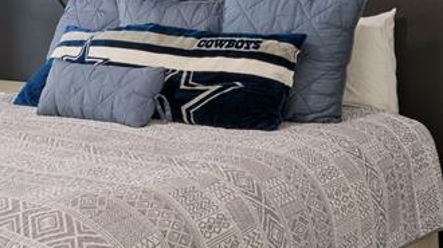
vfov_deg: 18.0
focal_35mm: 65
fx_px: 763
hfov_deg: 32.2
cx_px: 158
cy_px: -8
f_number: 8
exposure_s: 3
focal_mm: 10
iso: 200
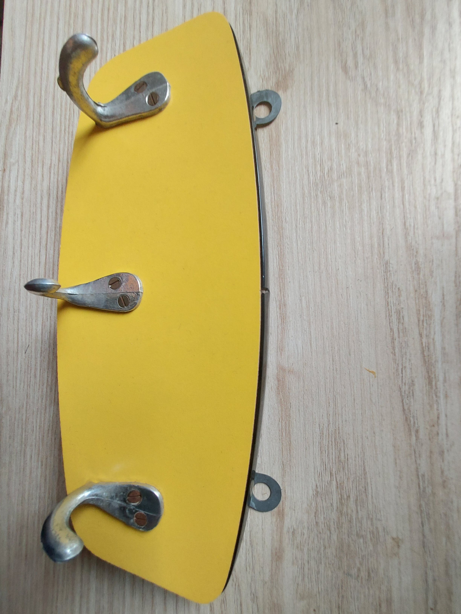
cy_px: 307
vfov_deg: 106.2
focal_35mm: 13
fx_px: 231
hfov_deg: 89.9
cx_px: 230
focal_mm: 1.42
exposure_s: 1/50
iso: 50
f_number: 2.2
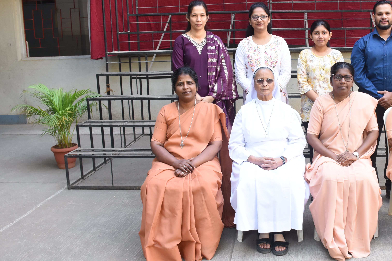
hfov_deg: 47.3
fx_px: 436
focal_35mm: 40
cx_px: 276
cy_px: 107
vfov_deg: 33.3
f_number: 5.6
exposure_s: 1/125
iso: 1000
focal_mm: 18
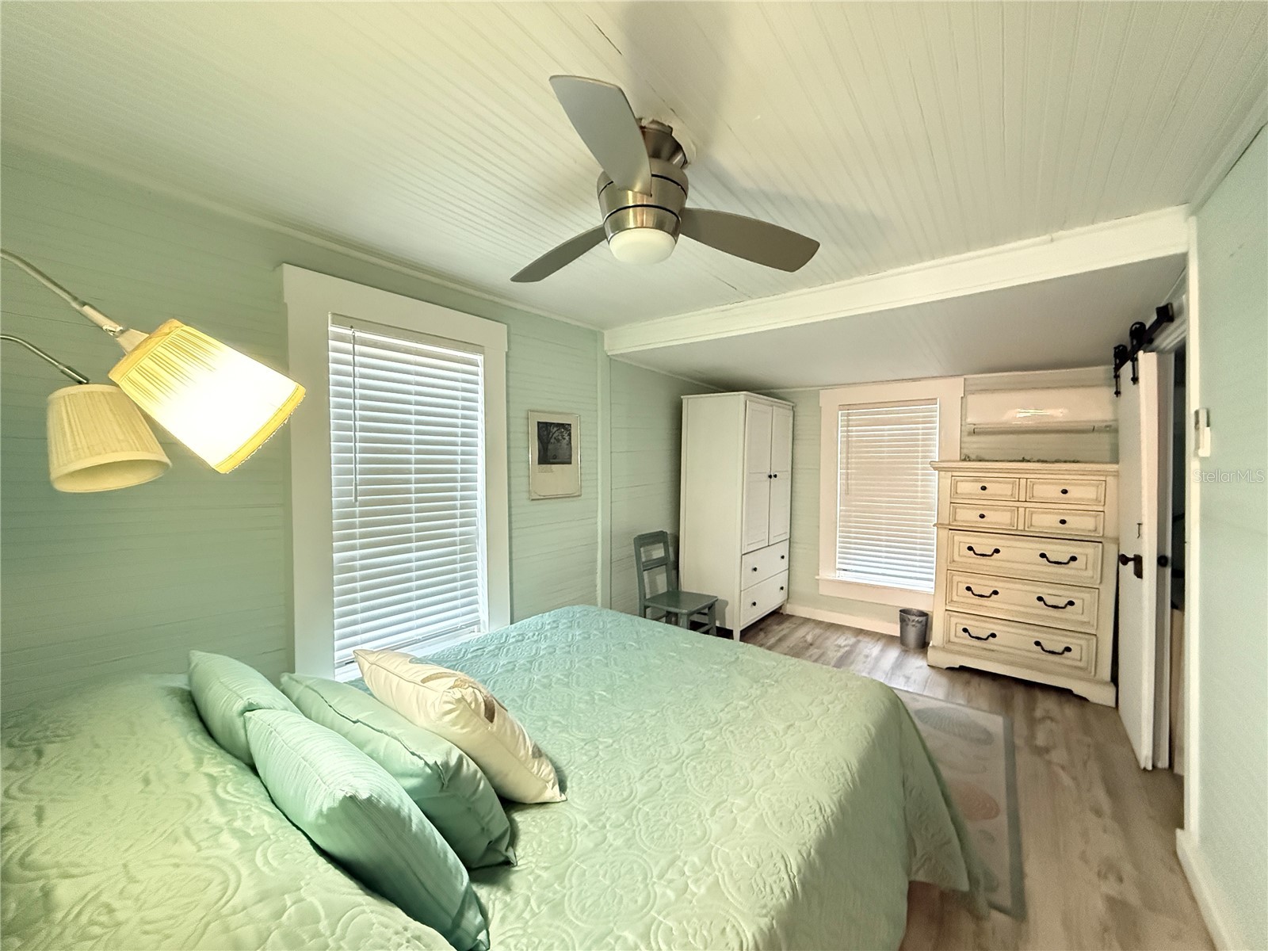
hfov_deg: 102.1
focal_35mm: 14
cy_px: 476
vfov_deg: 85.7
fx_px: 513
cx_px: 634
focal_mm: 2.22
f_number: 2.2
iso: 1250
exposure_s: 1/40
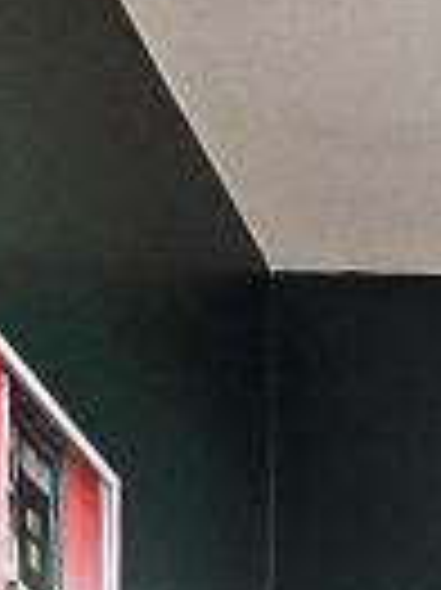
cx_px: 968
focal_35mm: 102
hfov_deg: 12.3
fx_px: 1735
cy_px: 1585
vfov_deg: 12.6
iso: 400
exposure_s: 1/33.3
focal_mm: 2.2
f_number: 2.2
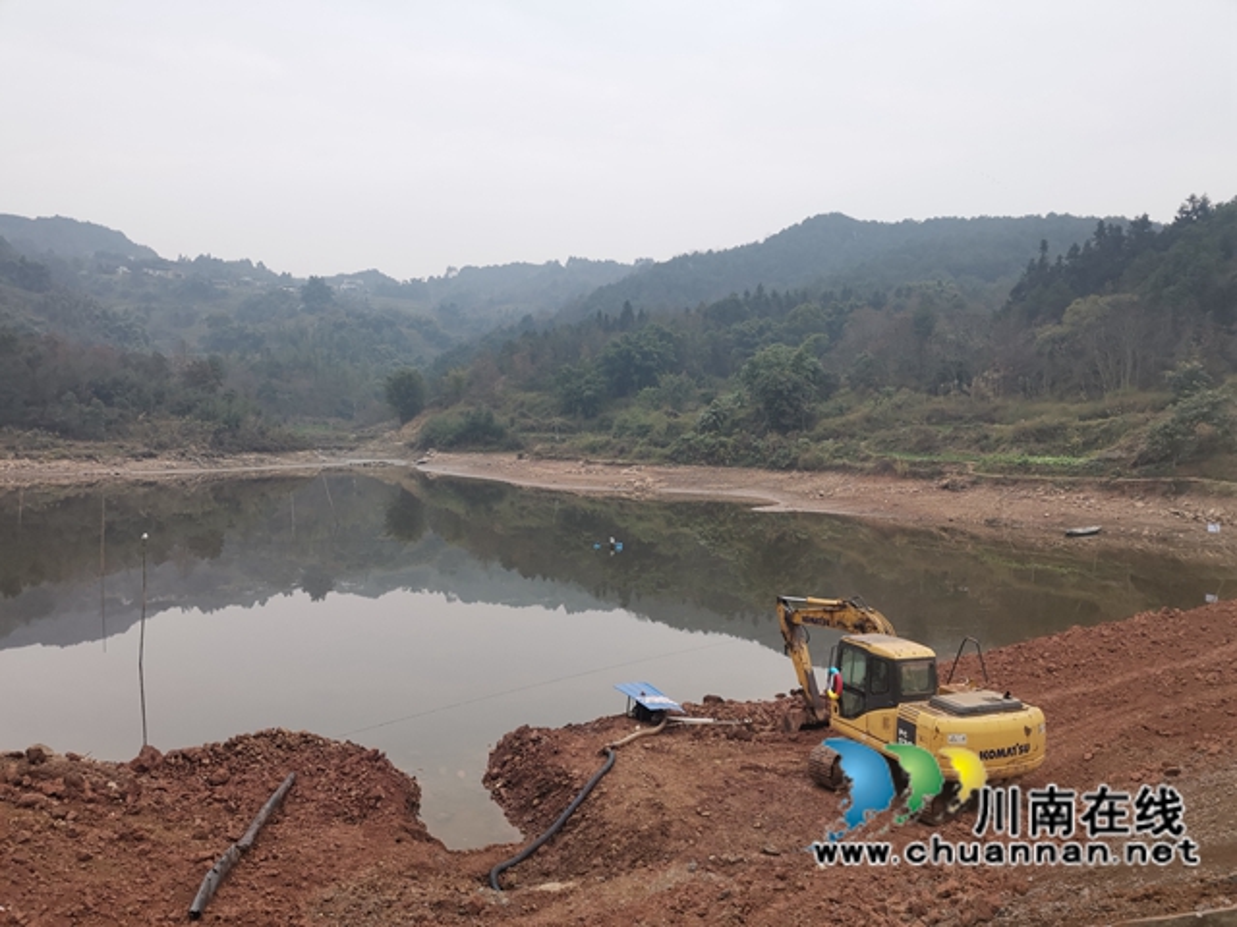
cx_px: 618
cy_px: 464
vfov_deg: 53.1
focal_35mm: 26
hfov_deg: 67.3
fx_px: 929
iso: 50
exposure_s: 1/324
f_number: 2.4
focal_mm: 4.75
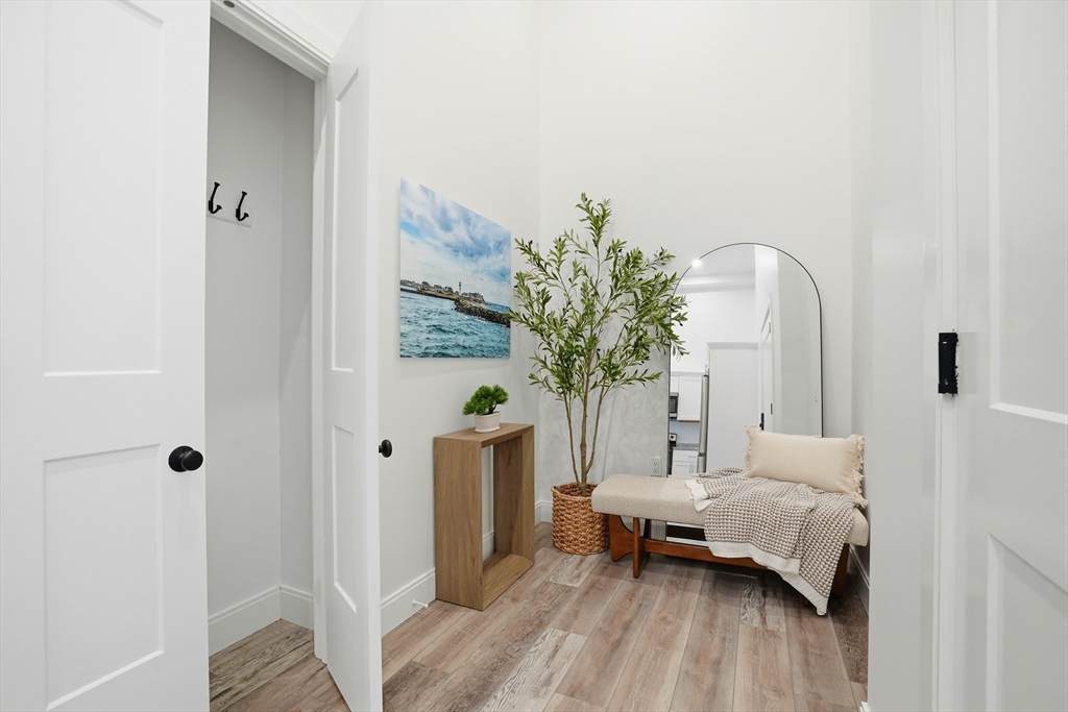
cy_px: 356
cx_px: 534
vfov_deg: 73.8
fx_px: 475
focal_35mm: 16
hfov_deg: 96.7
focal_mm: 16
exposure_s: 1/40
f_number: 8
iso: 800
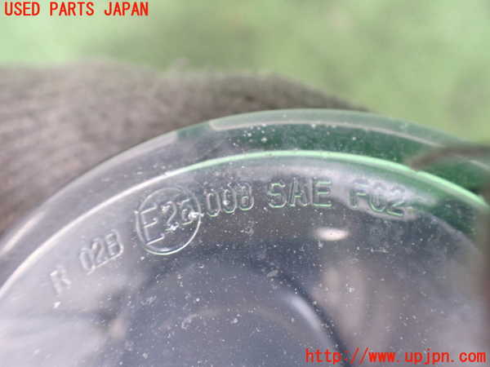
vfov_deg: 46.8
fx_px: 425
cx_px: 245
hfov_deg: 60.0
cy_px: 184
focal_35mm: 30
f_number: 2.3
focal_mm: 5.4
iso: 800
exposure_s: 1/30
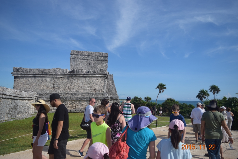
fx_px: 198
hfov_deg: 61.9
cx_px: 119
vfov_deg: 43.6
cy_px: 80
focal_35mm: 30
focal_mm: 20
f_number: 3.5
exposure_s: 1/4000
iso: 200
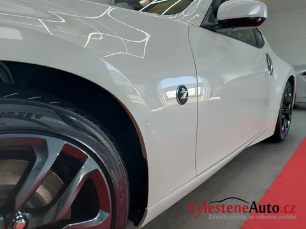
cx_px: 153
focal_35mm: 24
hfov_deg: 71.6
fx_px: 212
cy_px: 114
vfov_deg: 56.8
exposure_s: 1/100
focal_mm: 5.23
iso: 40
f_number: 1.8
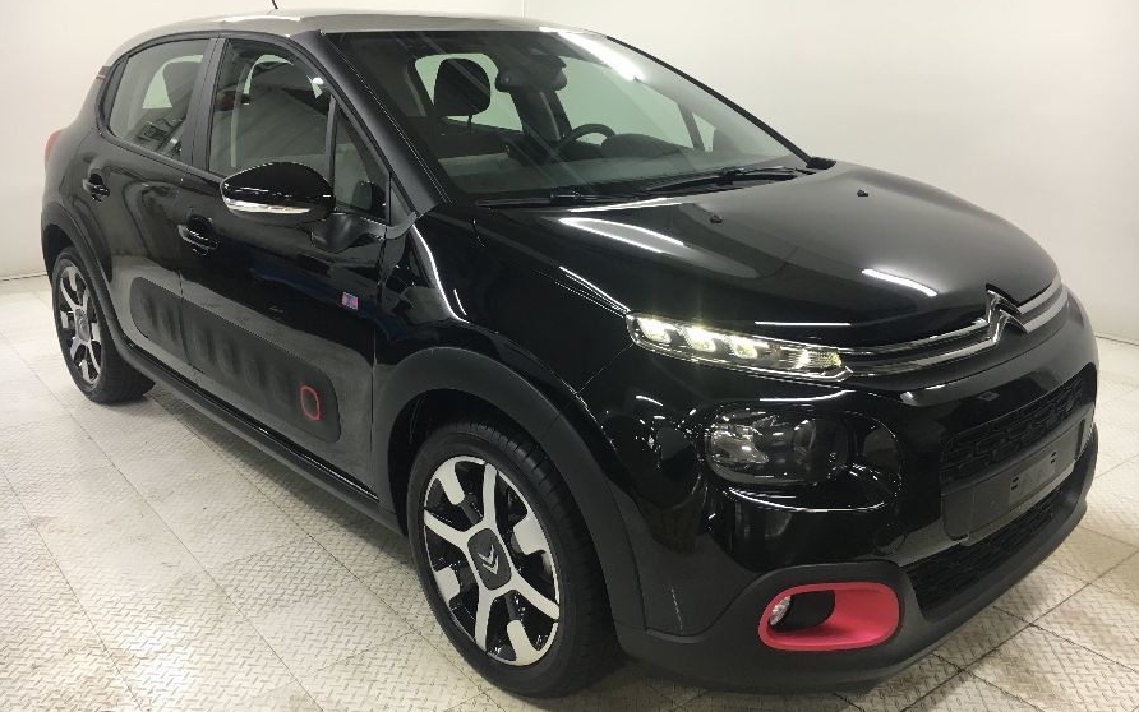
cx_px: 573
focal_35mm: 31
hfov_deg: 61.2
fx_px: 963
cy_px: 352
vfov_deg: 40.6
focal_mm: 4.15
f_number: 2.2
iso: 64
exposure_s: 1/33
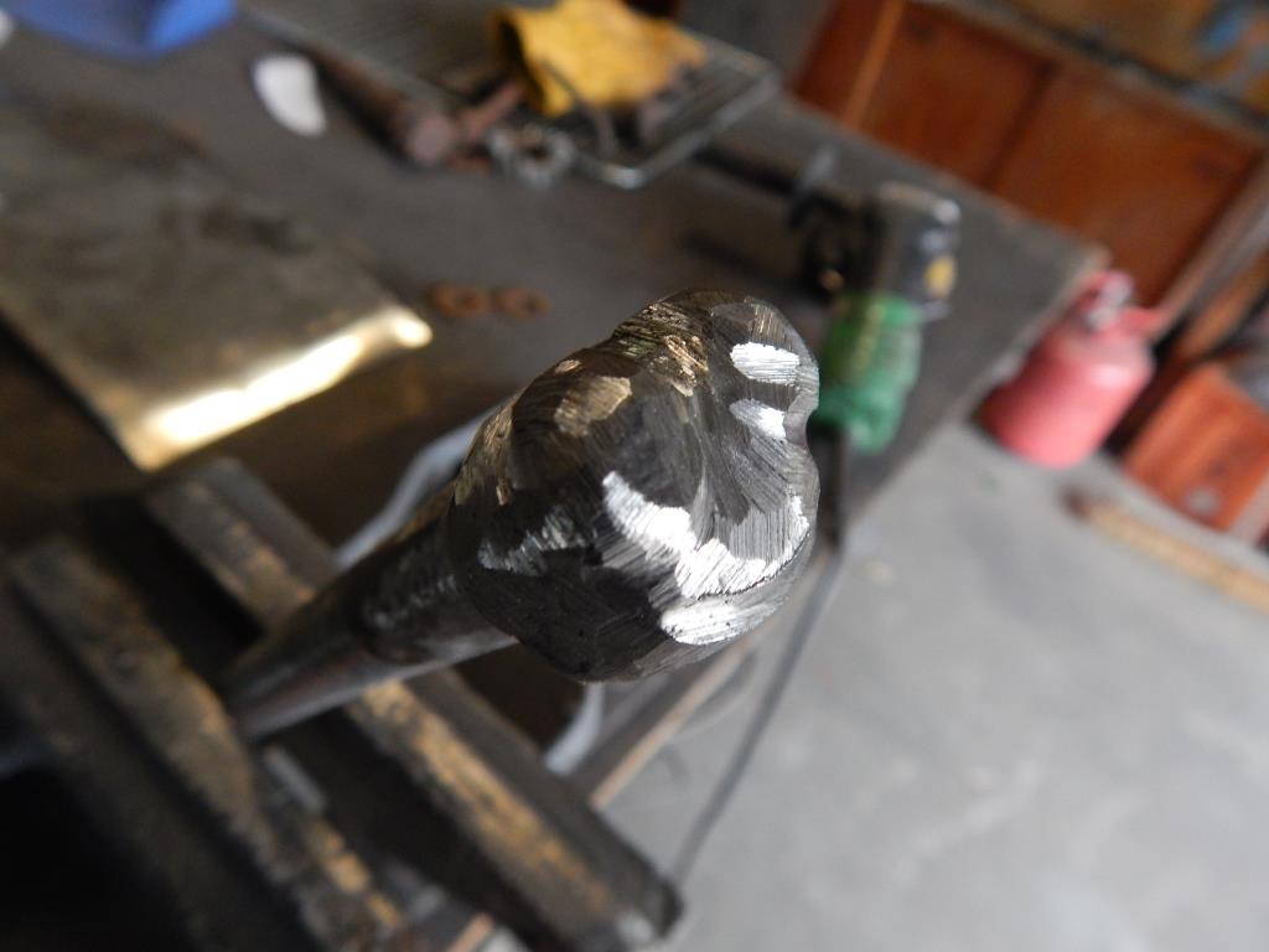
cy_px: 476
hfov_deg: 73.9
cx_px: 634
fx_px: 843
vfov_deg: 58.9
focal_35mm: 23
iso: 400
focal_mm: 4
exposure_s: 1/80
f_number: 3
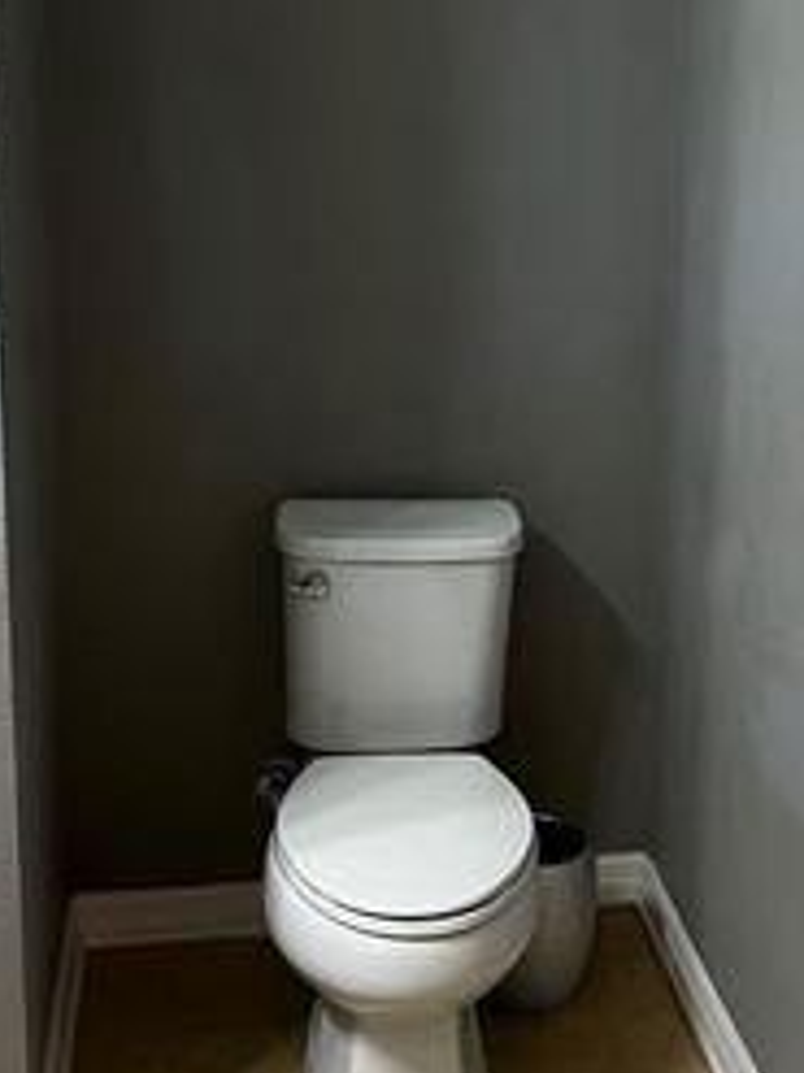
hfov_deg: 25.9
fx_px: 1736
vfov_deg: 34.1
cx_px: 563
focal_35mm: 56
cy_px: 387
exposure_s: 1/60
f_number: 1.5
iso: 160
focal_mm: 5.7
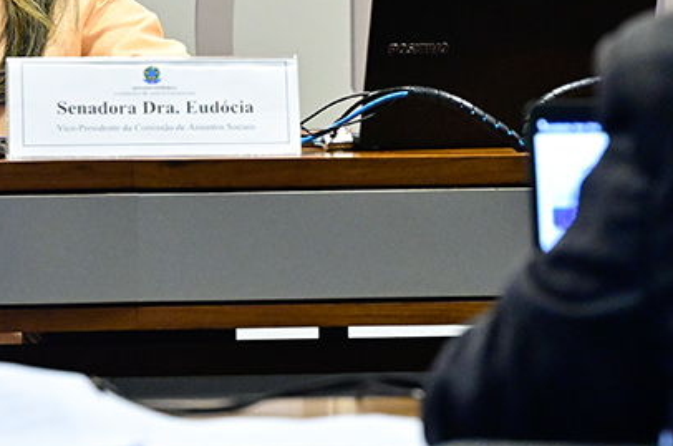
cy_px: 40
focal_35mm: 256
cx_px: 431
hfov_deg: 8.1
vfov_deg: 5.3
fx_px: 4776
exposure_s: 1/200
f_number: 4
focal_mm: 81
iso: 4000
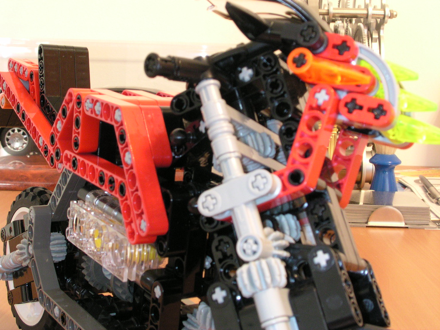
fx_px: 737
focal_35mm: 58
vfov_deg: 25.2
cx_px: 220
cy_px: 165
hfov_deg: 33.2
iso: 200
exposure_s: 1/1.7
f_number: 5.6
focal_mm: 8.9
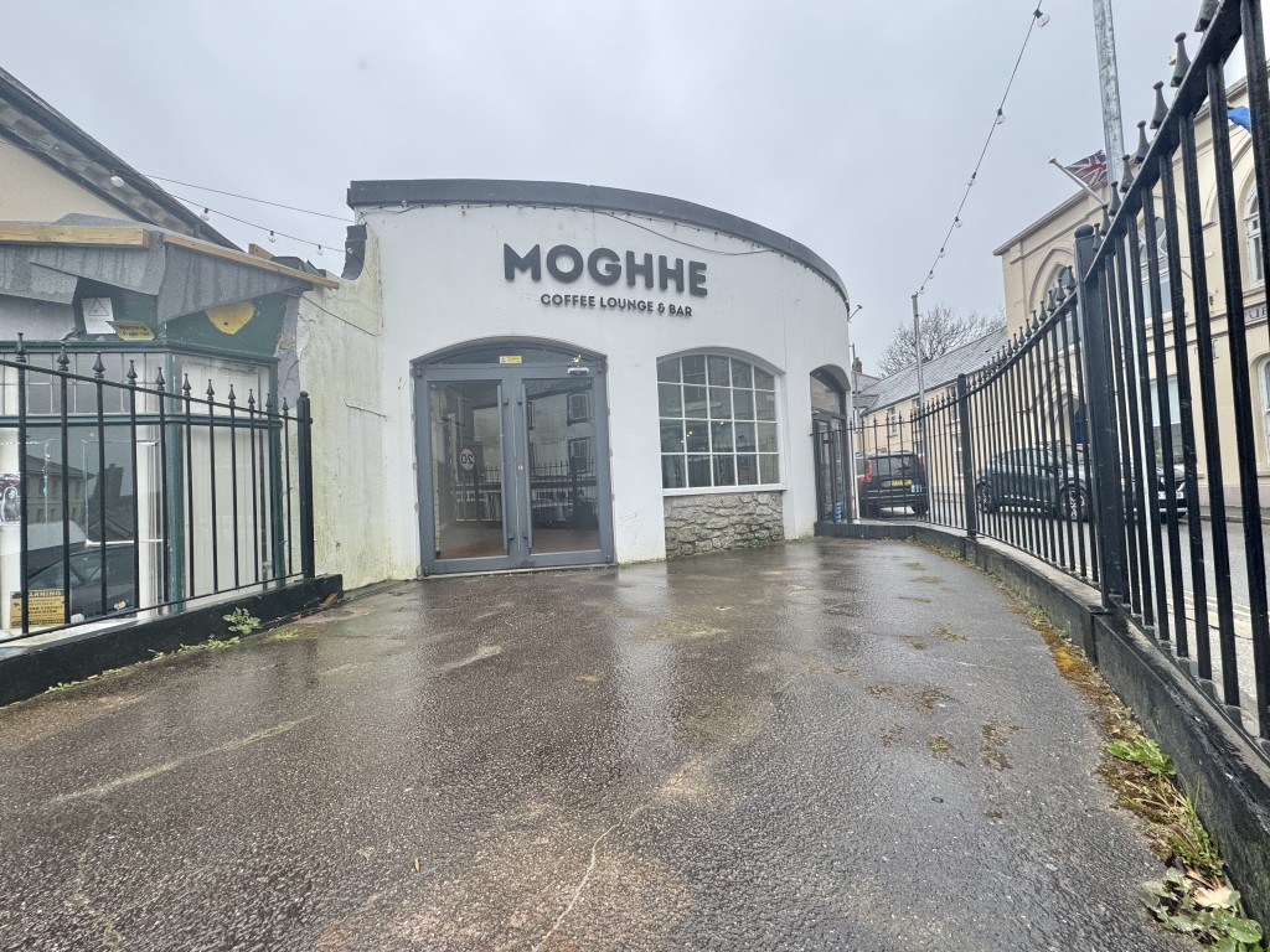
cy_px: 476
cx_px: 635
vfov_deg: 85.7
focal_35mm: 14
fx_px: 514
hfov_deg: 102.1
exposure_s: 1/681
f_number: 2.2
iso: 40
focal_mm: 2.22
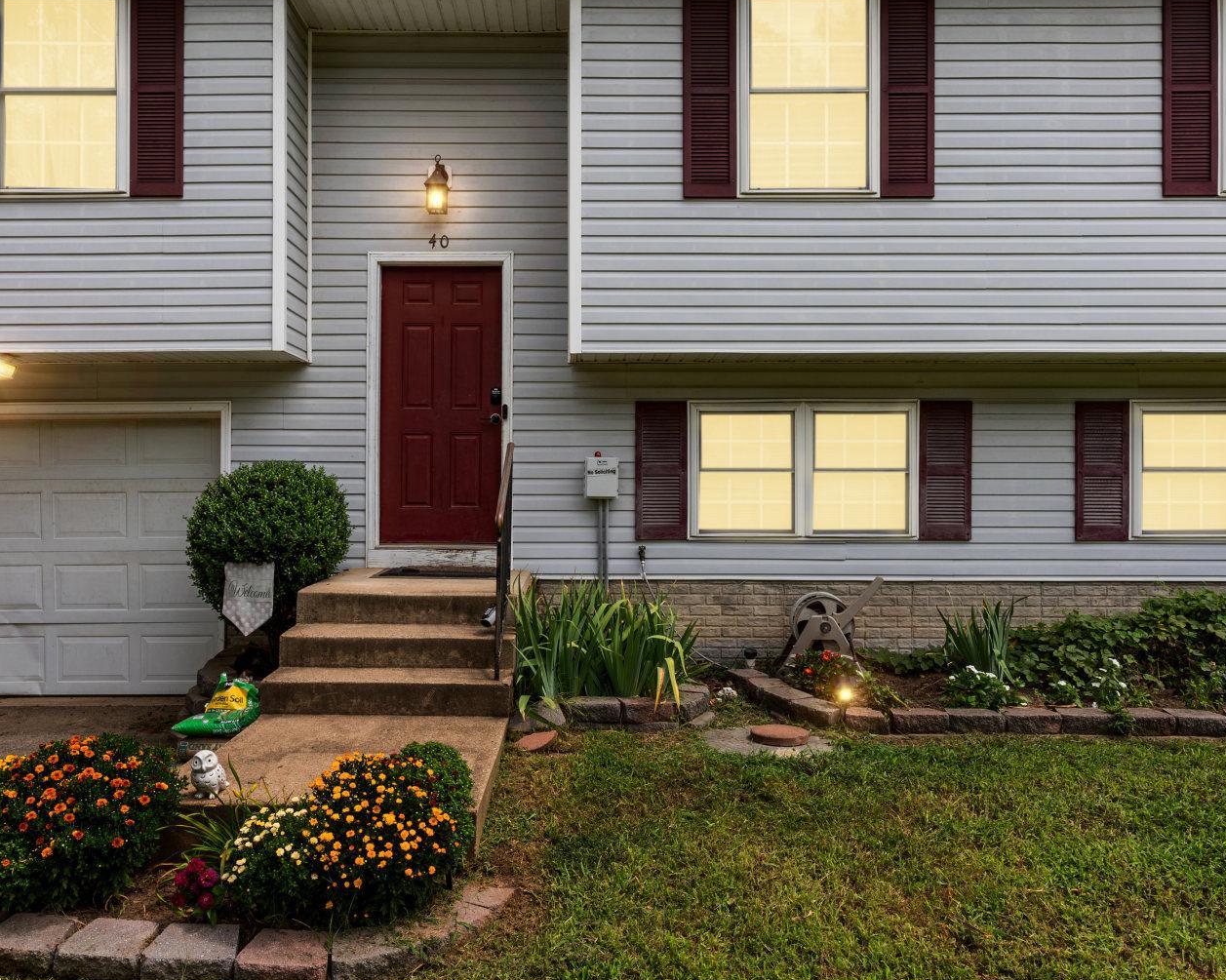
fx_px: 943
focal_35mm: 26
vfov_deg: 53.8
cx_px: 608
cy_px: 328
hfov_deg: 66.0
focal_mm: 17
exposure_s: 1/125
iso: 125
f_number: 10
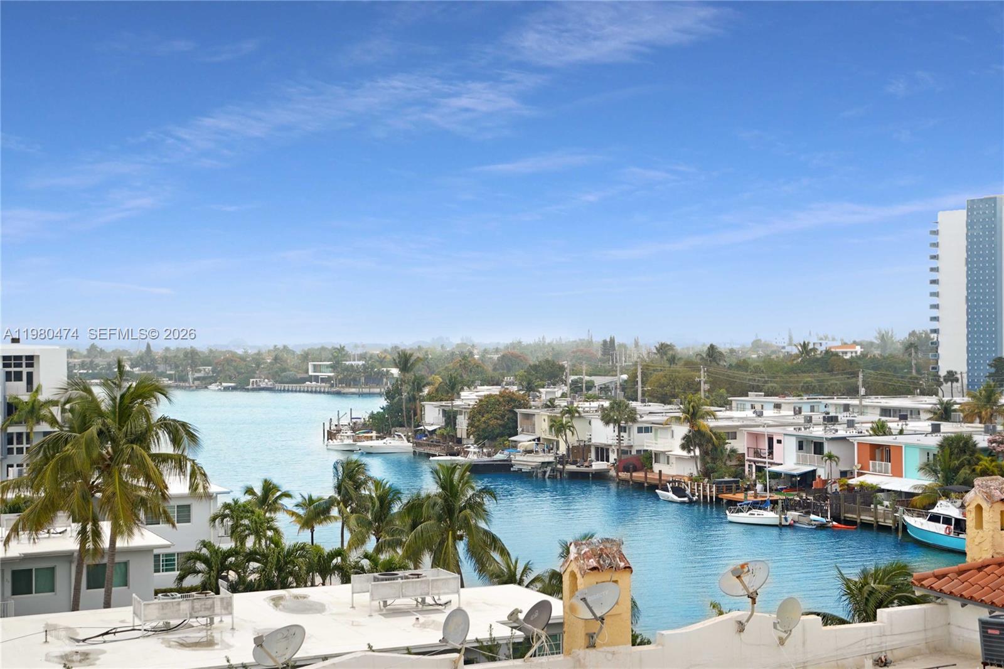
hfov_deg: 38.2
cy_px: 334
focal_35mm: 52
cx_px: 502
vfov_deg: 26.0
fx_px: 1450
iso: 80
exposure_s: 1/160
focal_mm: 35
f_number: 5
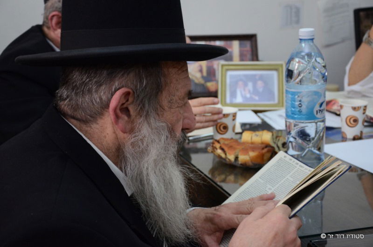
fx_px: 698
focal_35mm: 68
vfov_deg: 20.1
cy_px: 124
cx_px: 186
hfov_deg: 29.9
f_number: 4.8
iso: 1600
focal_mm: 45
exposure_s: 1/200
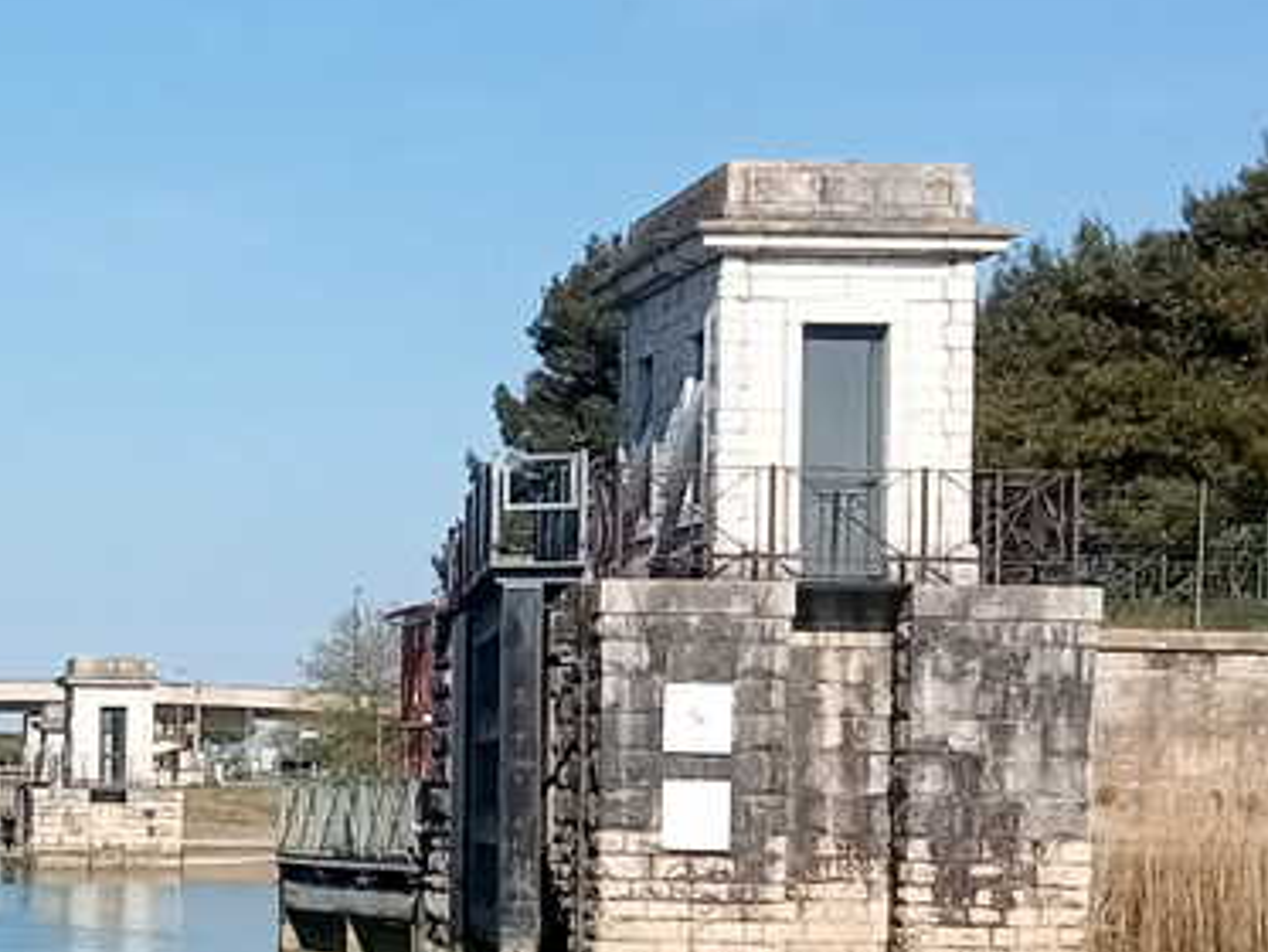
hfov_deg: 16.2
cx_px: 105
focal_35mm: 120
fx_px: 4397
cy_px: 762
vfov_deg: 12.3
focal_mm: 3.46
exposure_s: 1/1340
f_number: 2.2
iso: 104
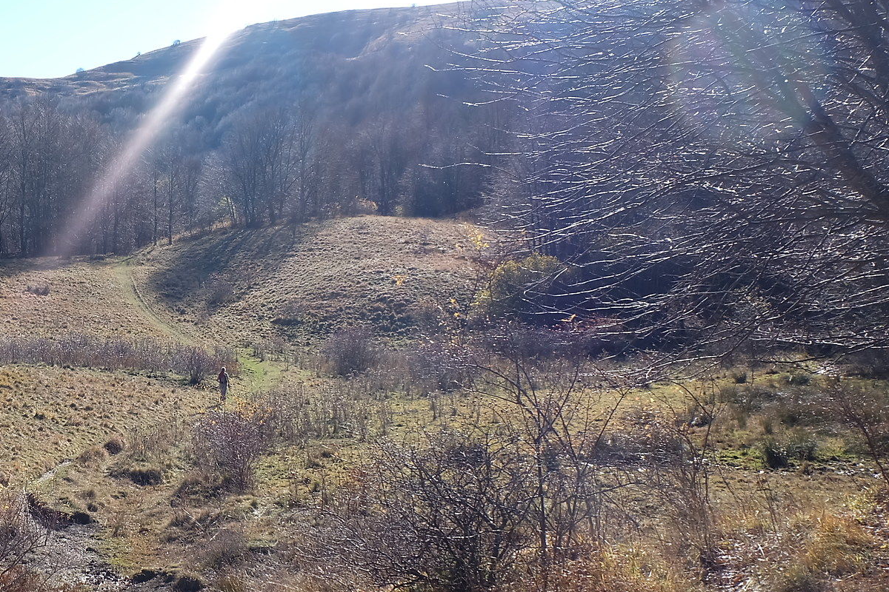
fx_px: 1185
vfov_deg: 28.0
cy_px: 340
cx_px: 70
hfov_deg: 38.0
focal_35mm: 48
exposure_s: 1/100
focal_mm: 16
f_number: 8
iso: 100
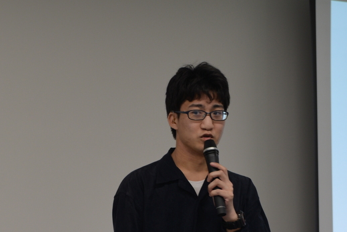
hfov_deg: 20.2
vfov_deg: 14.0
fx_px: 936
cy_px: 199
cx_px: 369
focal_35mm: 97
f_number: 2.8
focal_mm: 42
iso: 125
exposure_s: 1/80
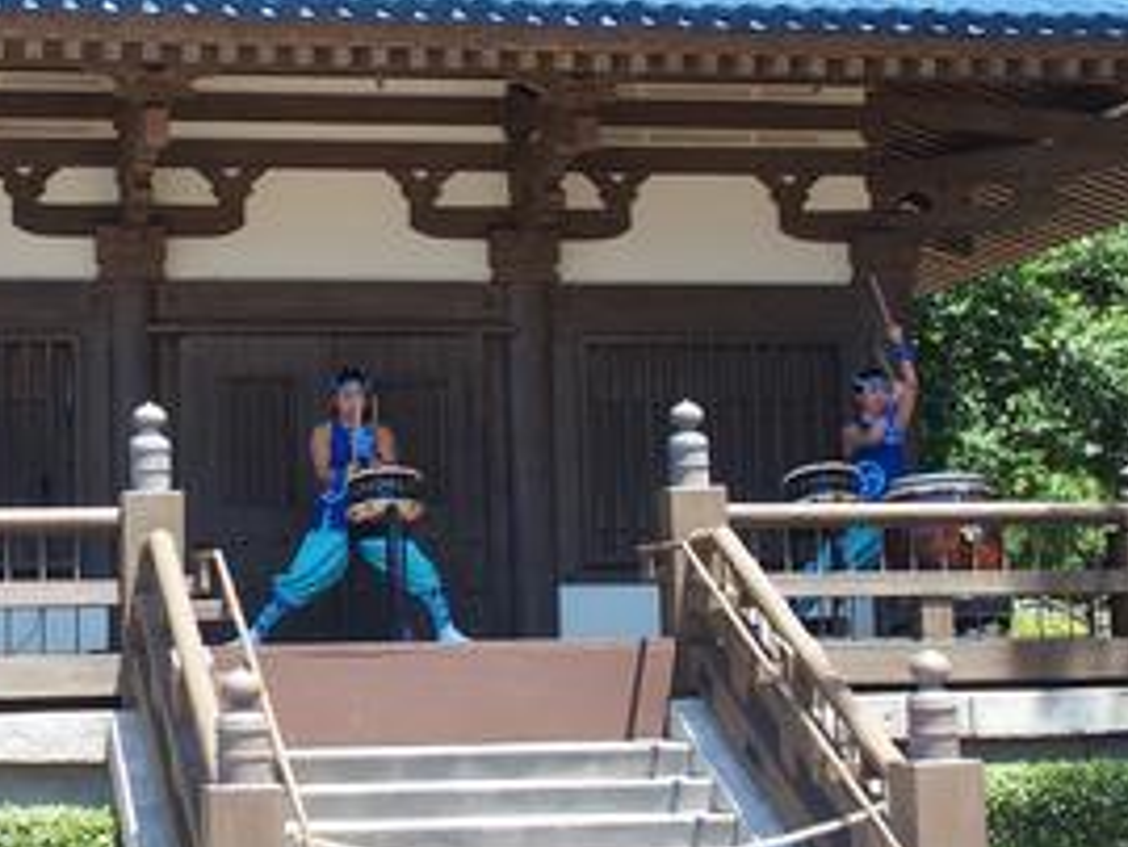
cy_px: 264
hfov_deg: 24.9
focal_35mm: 77
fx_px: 2510
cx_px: 218
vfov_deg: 19.1
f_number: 3.5
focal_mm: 9.8
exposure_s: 1/250
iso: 100
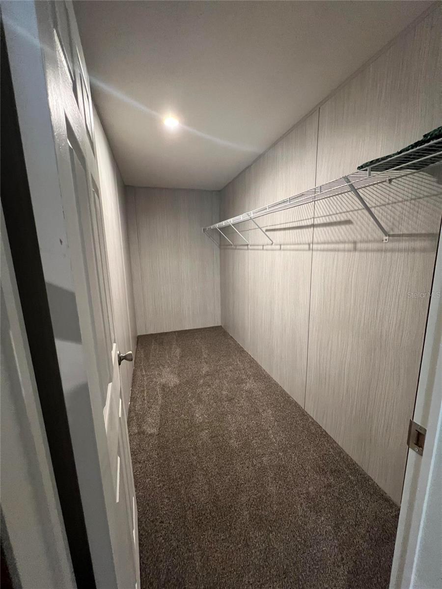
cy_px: 294
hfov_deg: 89.9
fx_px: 221
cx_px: 221
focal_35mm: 13
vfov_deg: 106.2
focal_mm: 1.57
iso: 640
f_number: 1.8
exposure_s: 1/60
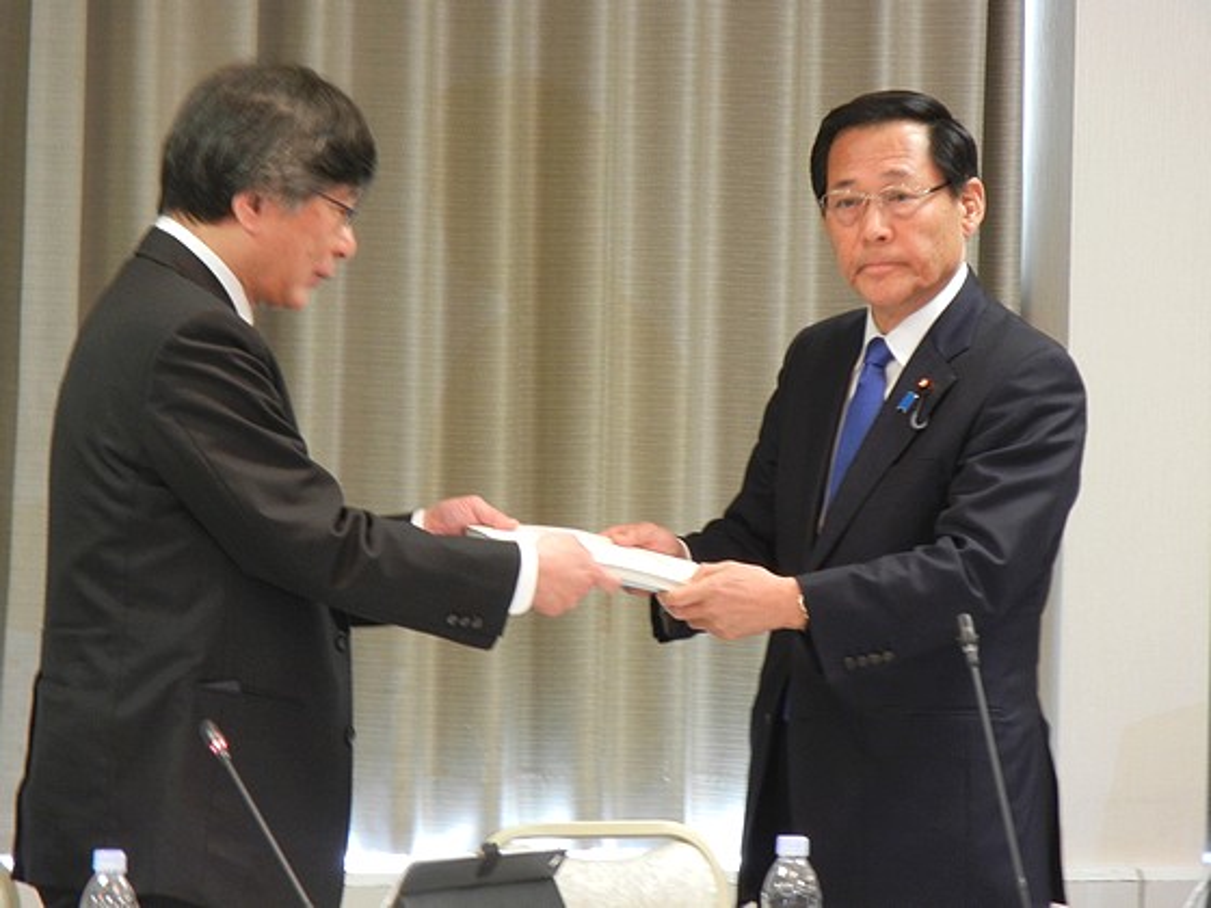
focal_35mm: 300
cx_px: 606
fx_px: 10495
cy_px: 454
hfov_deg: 6.6
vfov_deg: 5.0
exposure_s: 1/17.1
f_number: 5.6
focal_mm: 54
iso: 400
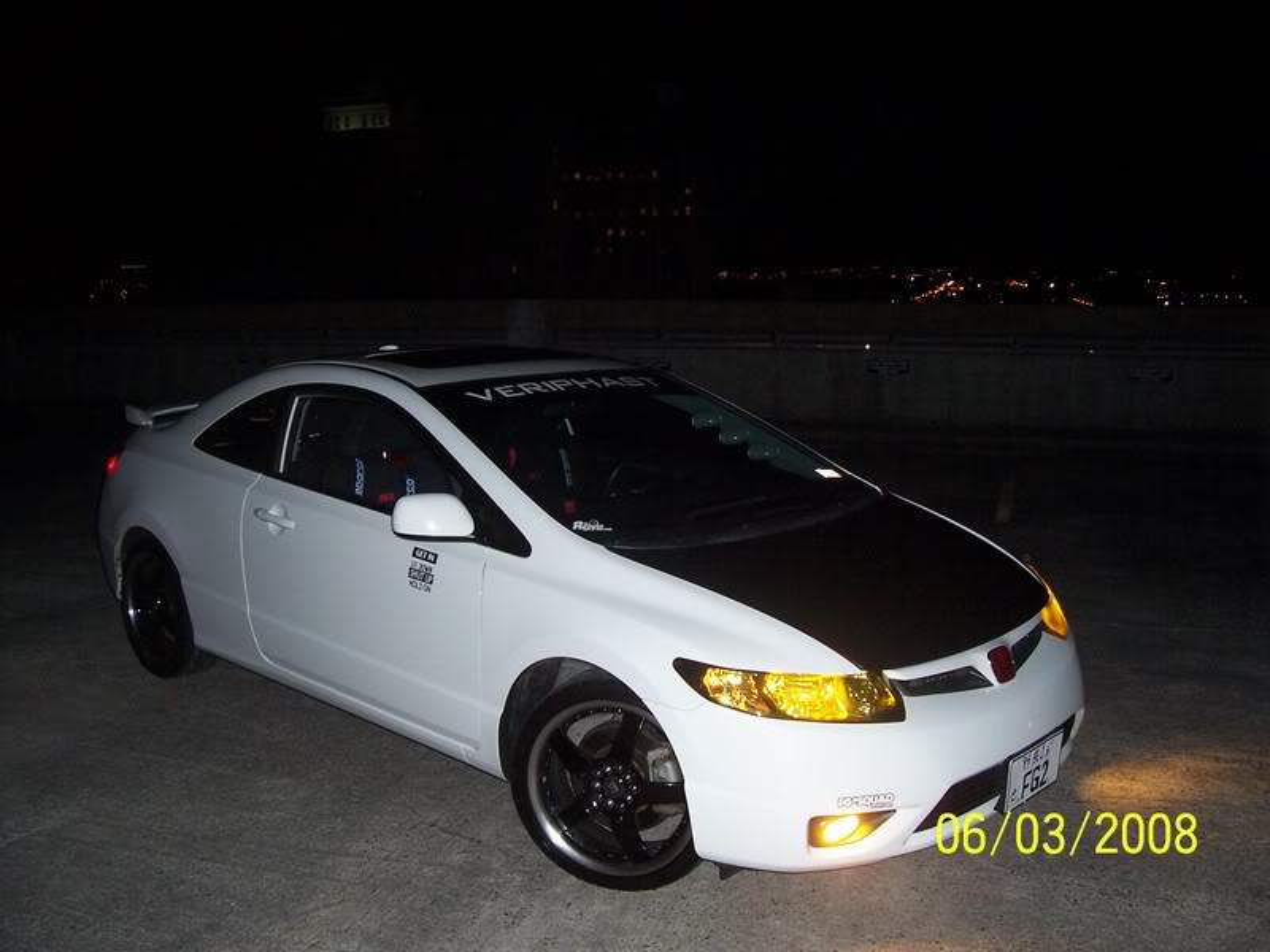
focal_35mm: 34
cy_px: 476
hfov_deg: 54.0
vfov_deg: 41.8
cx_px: 635
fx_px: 1247
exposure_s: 1/60
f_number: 2.7
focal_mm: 5.6
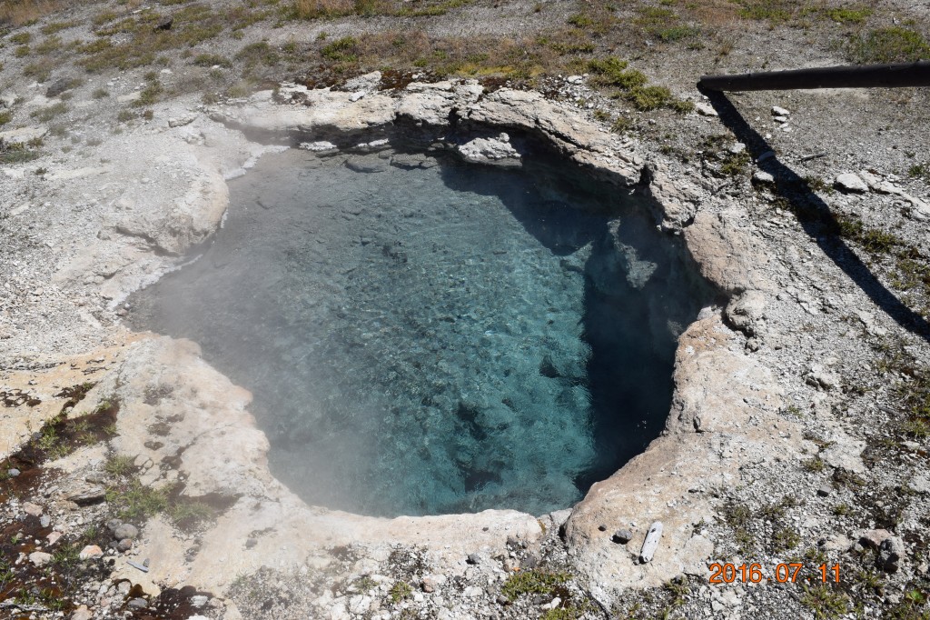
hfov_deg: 61.9
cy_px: 310
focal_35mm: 30
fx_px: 775
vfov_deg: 43.6
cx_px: 465
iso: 200
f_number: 10
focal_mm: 20
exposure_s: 1/400
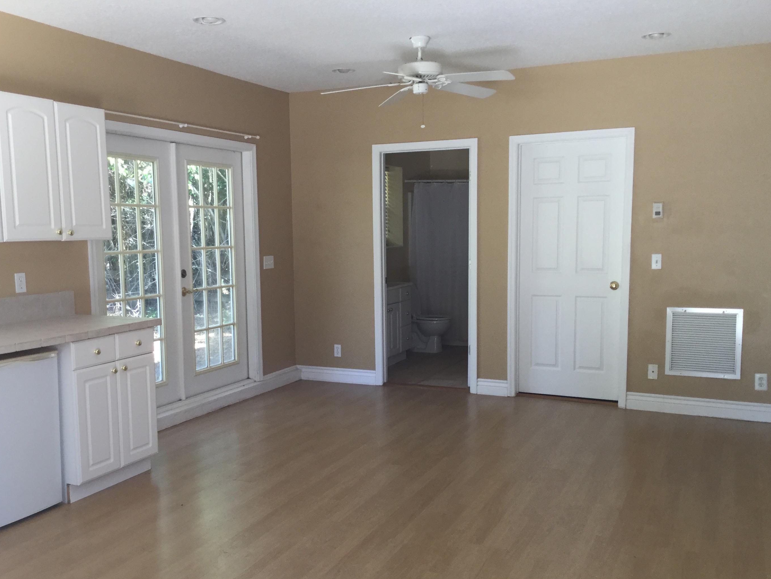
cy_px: 317
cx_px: 370
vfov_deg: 41.7
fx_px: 757
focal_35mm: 34
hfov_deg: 53.9
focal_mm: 3.3
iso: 32
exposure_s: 1/30
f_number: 2.4
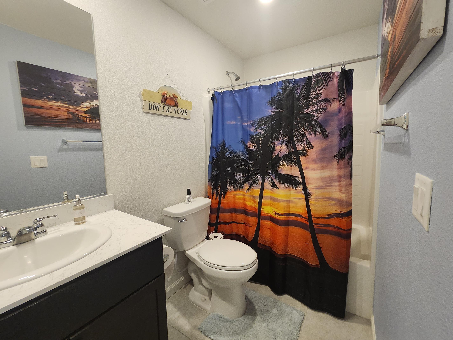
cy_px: 166
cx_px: 242
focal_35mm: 14
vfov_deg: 85.6
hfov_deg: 101.9
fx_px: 183
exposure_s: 1/60
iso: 250
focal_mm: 1.74
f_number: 2.2
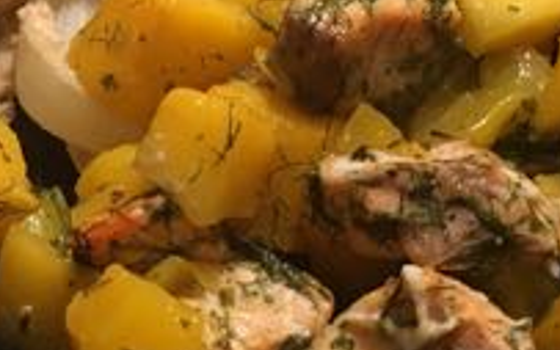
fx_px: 1481
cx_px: 290
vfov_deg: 13.3
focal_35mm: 97
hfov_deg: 21.4
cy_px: 19
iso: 200
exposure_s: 1/33
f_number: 2.2
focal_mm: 4.15
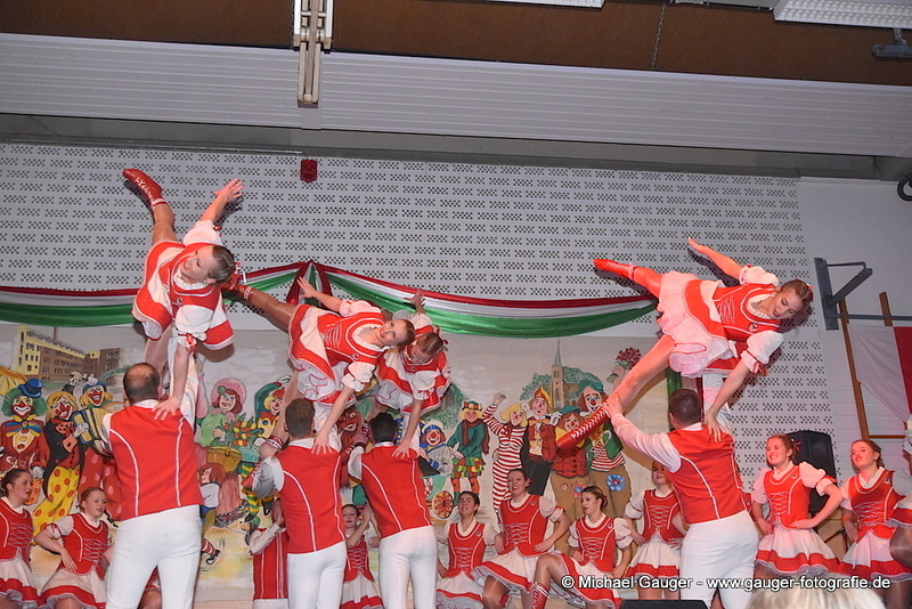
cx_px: 456
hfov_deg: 51.3
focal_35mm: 38
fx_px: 950
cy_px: 304
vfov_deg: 35.5
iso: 2000
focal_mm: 25
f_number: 2.8
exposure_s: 1/640
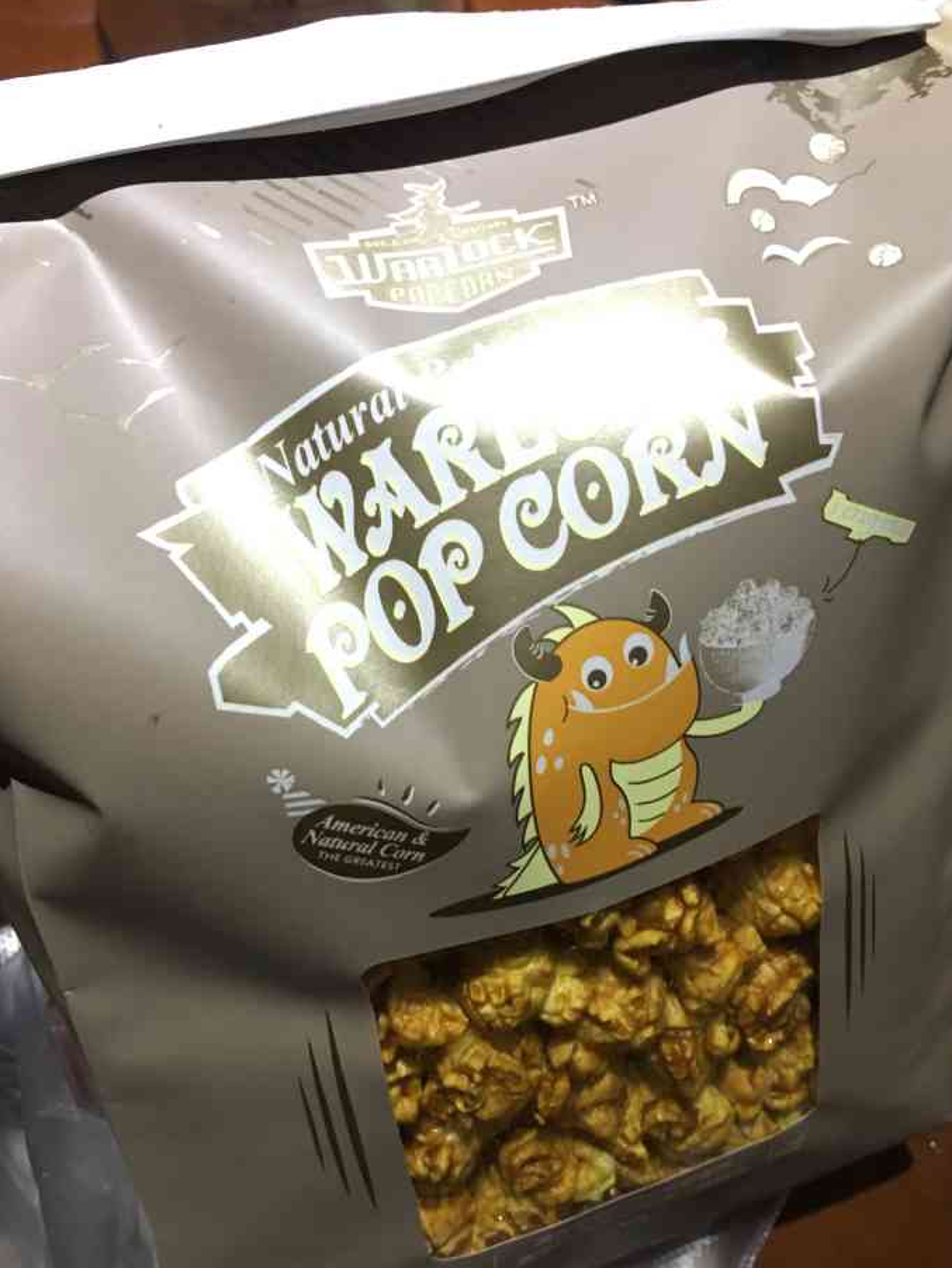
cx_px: 491
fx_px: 1100
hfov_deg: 46.8
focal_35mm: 30
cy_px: 619
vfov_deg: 59.9
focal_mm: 4.15
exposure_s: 1/17
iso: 100
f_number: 2.2
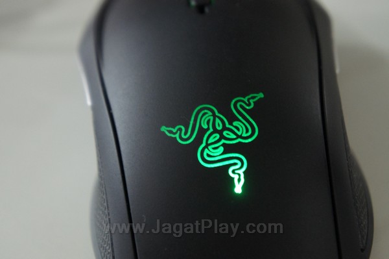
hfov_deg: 24.6
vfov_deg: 16.5
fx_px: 891
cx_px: 194
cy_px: 130
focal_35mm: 82
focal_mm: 55
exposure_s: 1/5
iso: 1600
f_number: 5.6
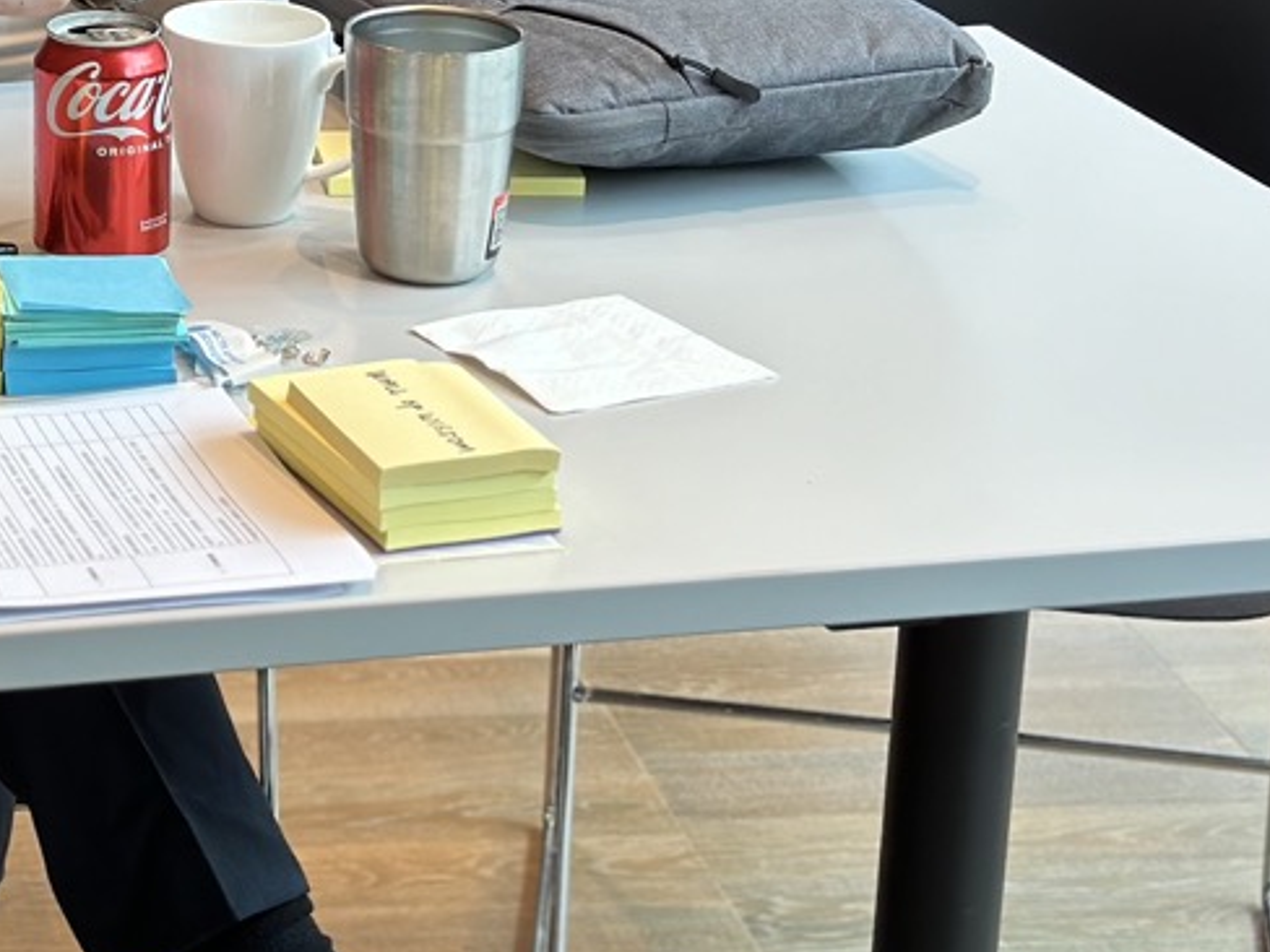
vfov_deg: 12.3
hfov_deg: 16.0
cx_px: -278
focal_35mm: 118
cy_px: -135
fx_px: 4329
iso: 64
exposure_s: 1/141
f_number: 1.78
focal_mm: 6.86
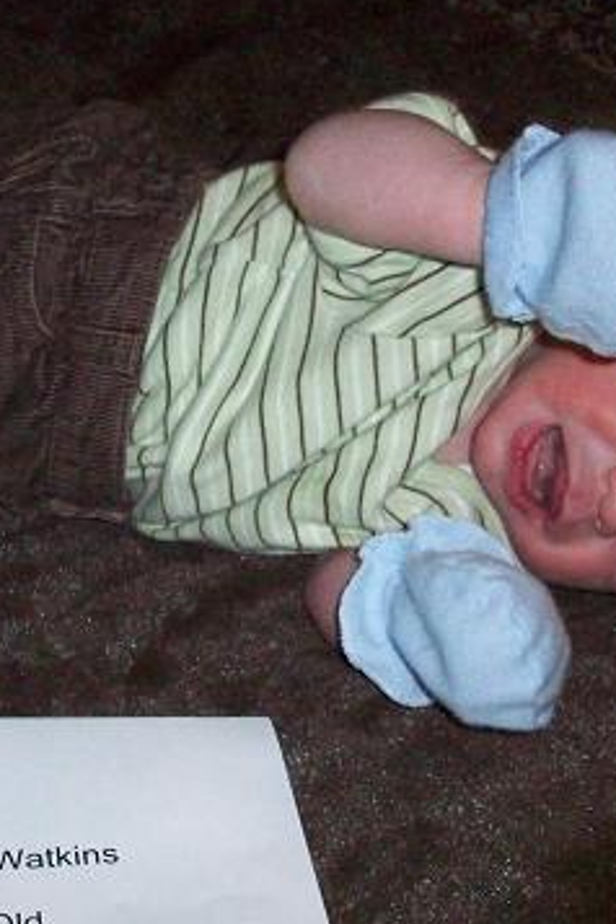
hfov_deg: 20.6
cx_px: 246
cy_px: 524
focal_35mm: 66
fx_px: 1694
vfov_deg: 30.5
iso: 400
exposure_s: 1/128
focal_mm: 6.2
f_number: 2.8
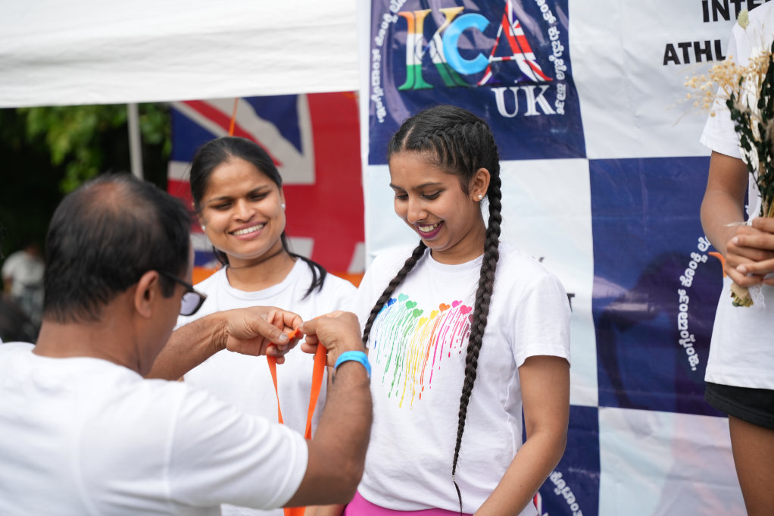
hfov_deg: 28.8
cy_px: 258
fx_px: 1505
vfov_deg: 19.5
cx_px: 387
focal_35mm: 70
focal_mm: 70
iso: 250
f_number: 2.8
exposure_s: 1/2000
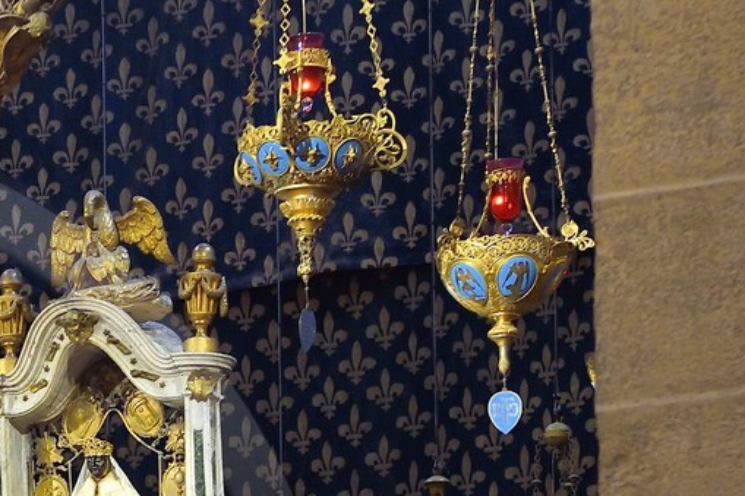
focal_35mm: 173
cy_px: 730
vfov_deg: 7.8
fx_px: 3579
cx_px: -268
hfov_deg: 11.5
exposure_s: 1/20
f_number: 5.6
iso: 1600
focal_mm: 55
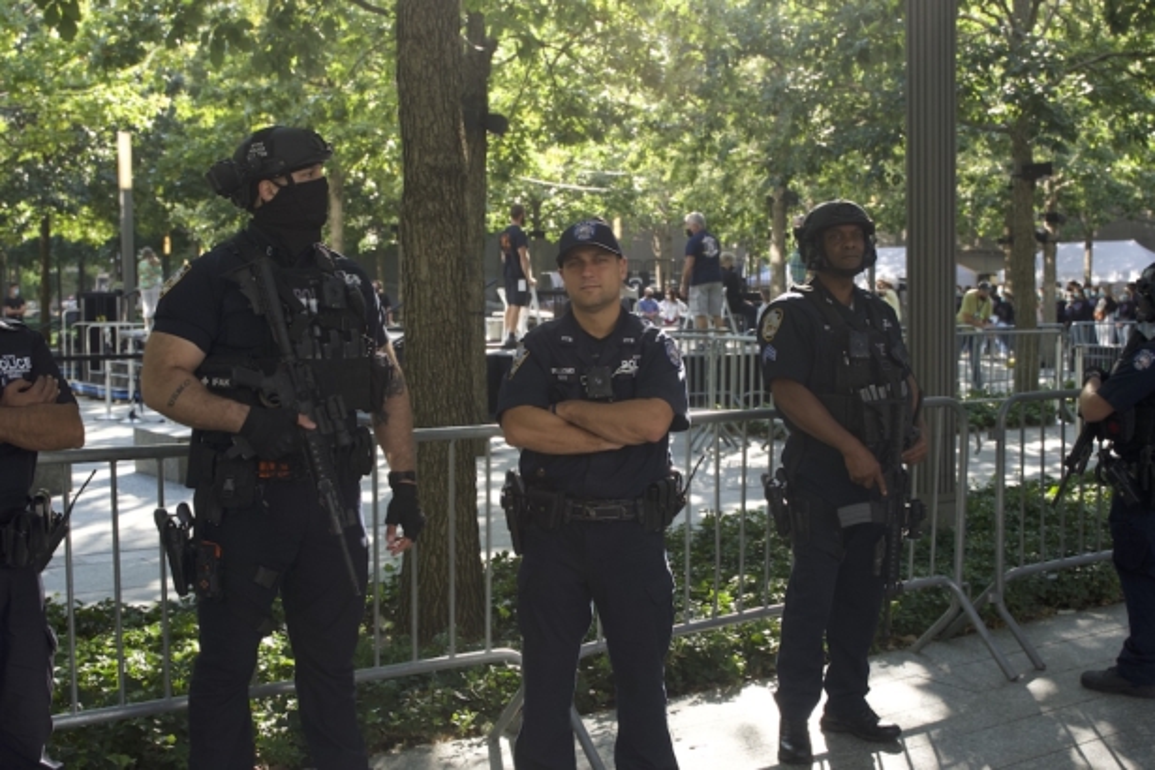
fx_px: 1476
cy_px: 385
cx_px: 578
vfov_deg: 29.2
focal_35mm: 46
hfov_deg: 42.7
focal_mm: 31
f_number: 5
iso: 800
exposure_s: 1/500
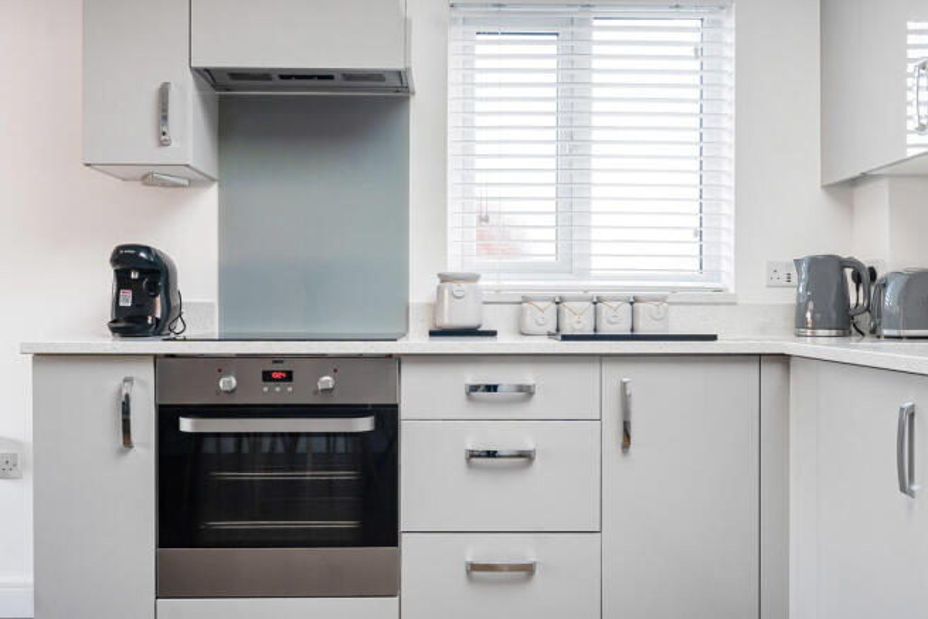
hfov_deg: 57.2
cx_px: 464
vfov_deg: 40.0
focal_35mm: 33
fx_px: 851
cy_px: 310
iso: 200
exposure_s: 1/8
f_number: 8
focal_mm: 22
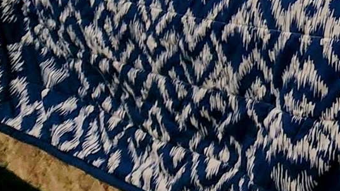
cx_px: 726
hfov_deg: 17.0
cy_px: -199
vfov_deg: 12.9
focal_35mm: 81
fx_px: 730
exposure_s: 1/60
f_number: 2.2
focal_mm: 2.2
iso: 64
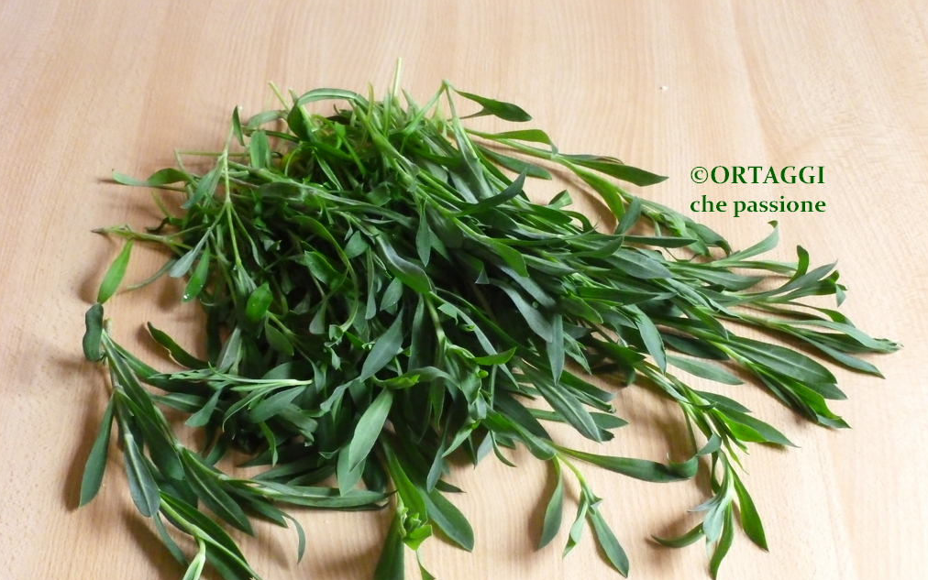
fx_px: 1872
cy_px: 343
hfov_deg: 27.8
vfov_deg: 17.6
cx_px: 464
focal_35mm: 74
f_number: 4.3
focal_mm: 12.4
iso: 800
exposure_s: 1/13
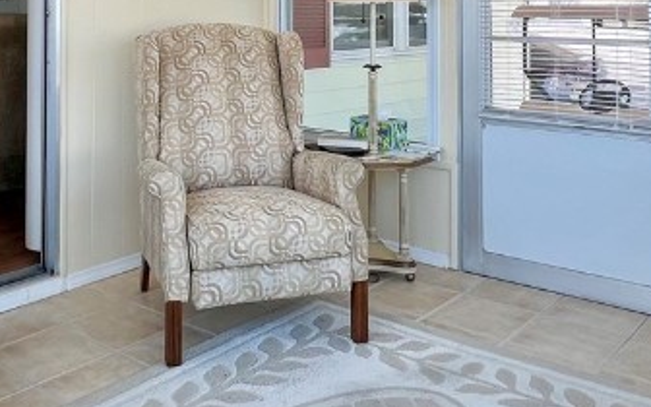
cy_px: -14
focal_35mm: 42
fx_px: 745
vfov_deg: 28.4
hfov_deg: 46.8
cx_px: 246
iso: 32
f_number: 1.8
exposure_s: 1/130
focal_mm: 1.57
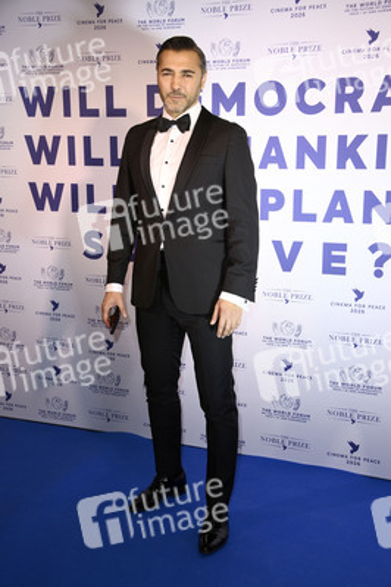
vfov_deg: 41.1
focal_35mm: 48
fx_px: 783
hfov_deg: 28.0
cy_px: 294
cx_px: 196
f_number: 6.3
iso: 640
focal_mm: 48
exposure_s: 1/250
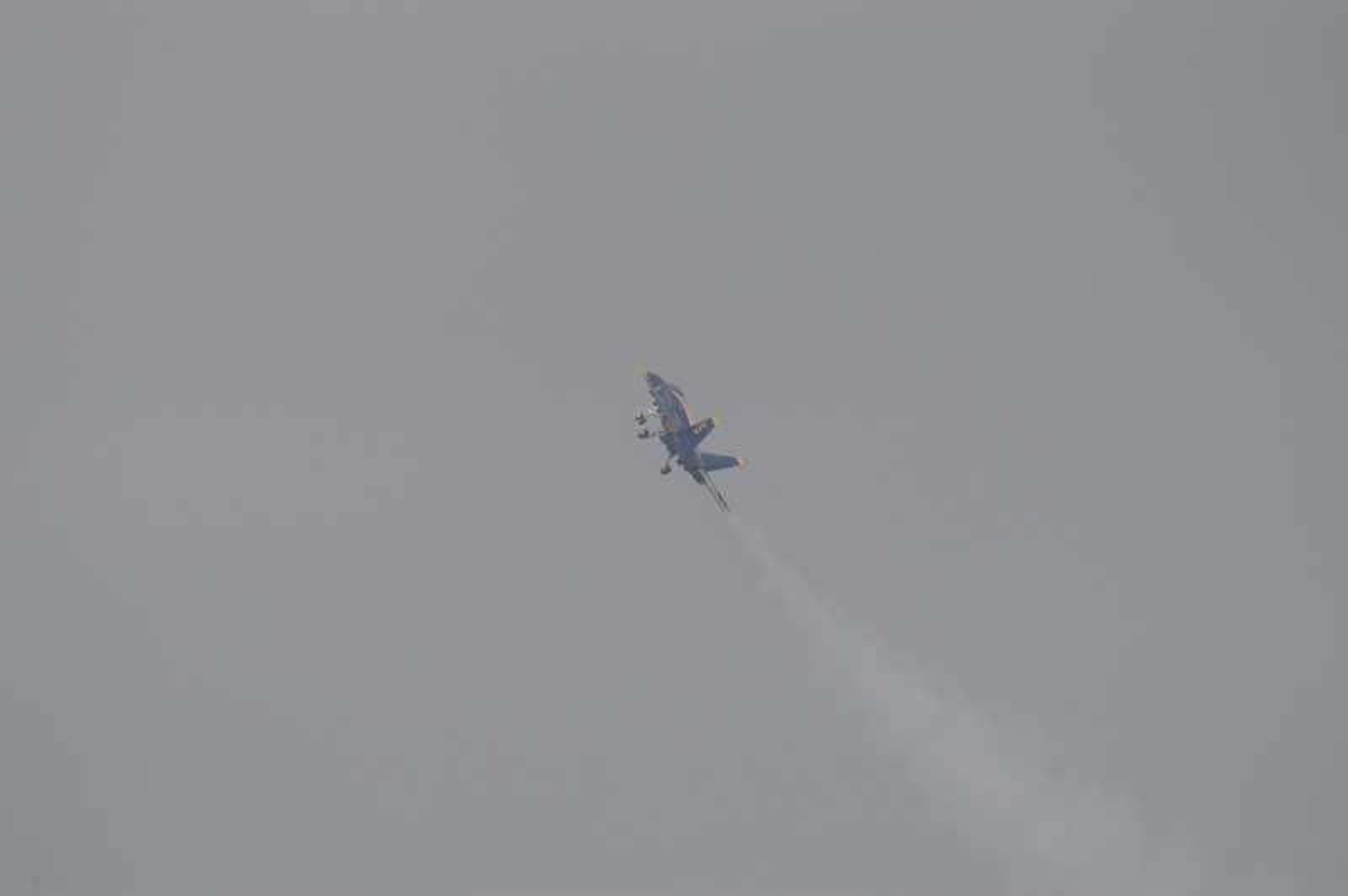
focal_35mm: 450
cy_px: 448
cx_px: 674
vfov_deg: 3.0
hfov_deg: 4.6
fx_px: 16836
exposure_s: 1/2500
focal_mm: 300
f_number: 6.3
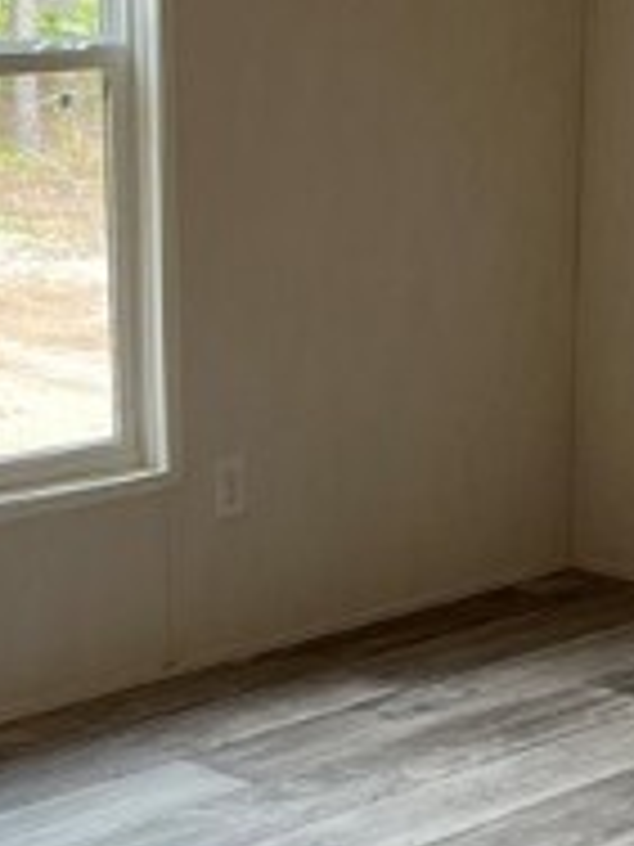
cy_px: 626
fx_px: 2589
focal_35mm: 106
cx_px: 378
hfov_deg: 14.0
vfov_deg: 18.4
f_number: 1.6
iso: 50
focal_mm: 5.1
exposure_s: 1/164
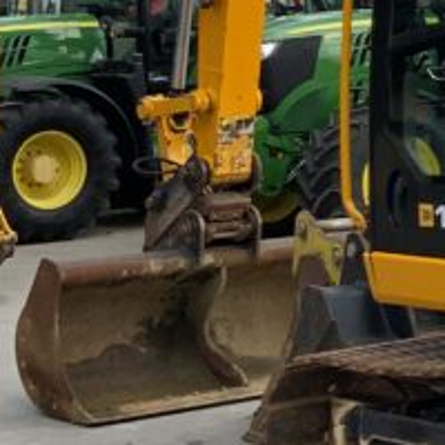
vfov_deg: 13.2
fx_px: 1905
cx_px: 926
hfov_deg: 11.8
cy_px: 71
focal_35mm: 131
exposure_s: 1/1490
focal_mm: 3
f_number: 1.8
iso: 16
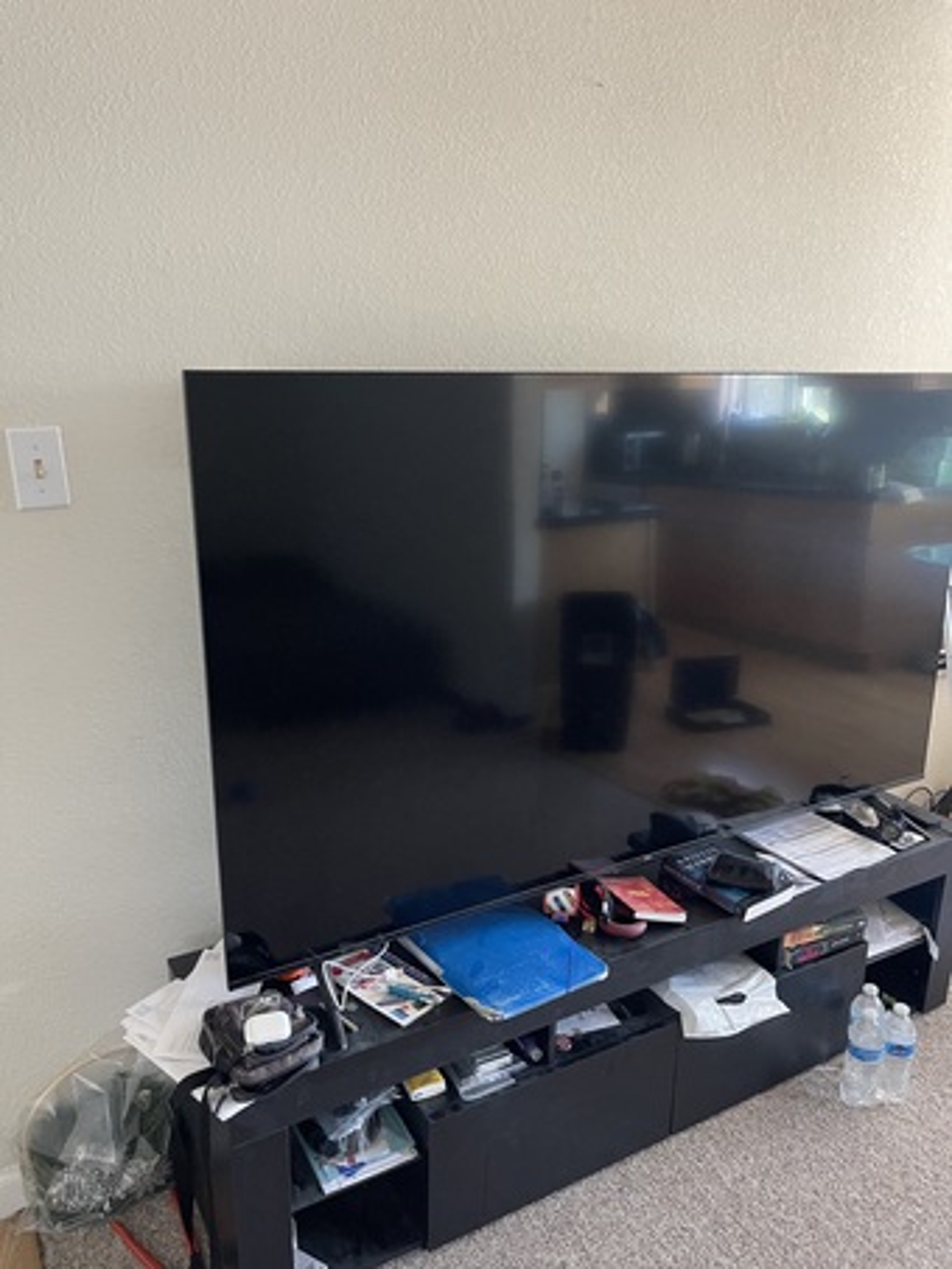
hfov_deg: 54.9
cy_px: 634
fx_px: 916
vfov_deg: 69.4
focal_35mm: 25
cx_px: 476
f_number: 1.6
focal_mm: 5.1
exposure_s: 1/47
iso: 500
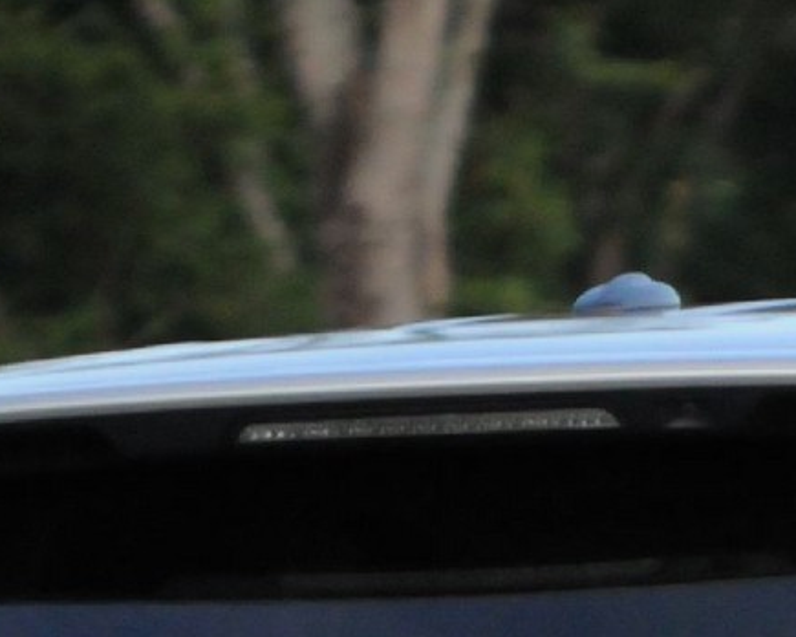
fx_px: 23205
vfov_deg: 1.6
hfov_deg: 2.0
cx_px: 1034
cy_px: 1297
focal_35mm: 985
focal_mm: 122
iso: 2000
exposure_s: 1/640
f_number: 5
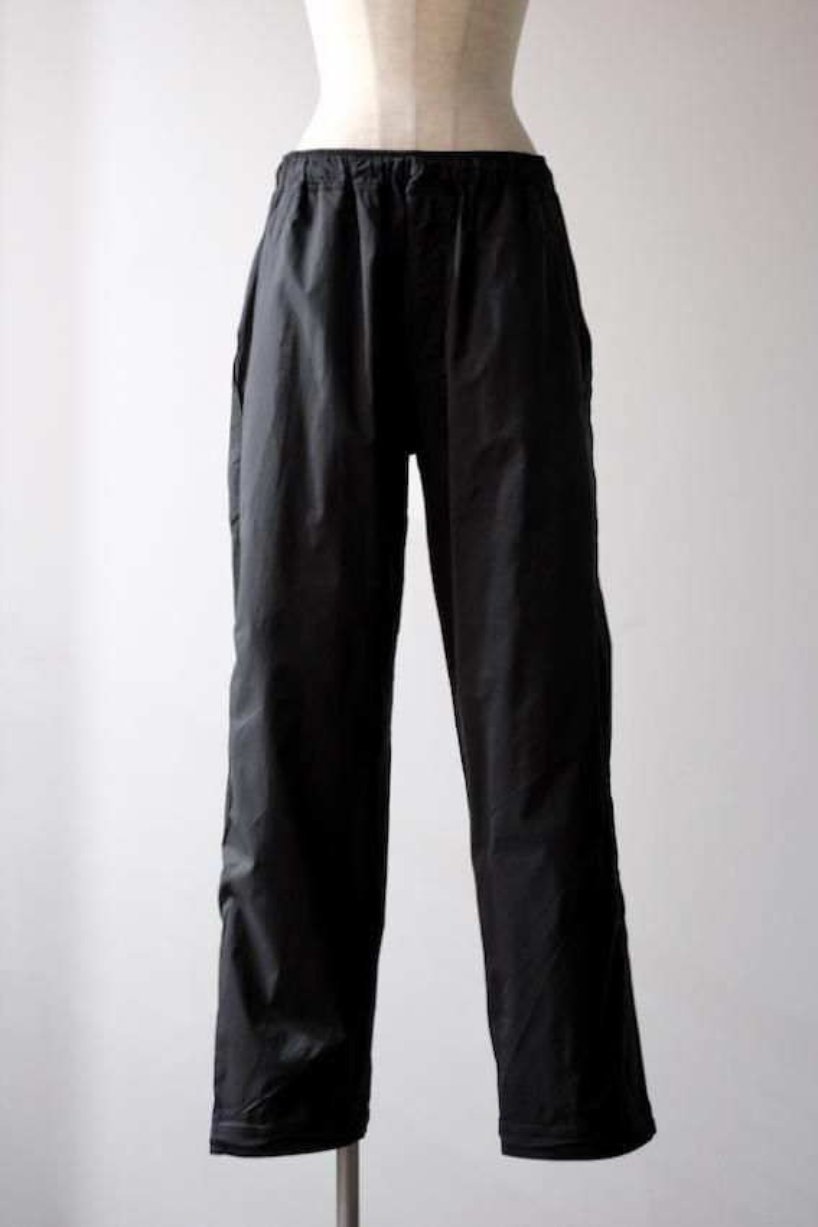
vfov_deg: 37.5
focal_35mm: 53
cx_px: 409
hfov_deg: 25.5
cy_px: 614
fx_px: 1806
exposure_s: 1/50
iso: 1250
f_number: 1.6
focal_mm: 35
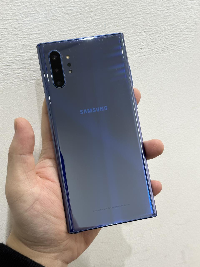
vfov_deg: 39.7
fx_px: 370
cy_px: 134
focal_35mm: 48
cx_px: 100
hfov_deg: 30.3
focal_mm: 6.86
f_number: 1.78
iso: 125
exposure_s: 1/60
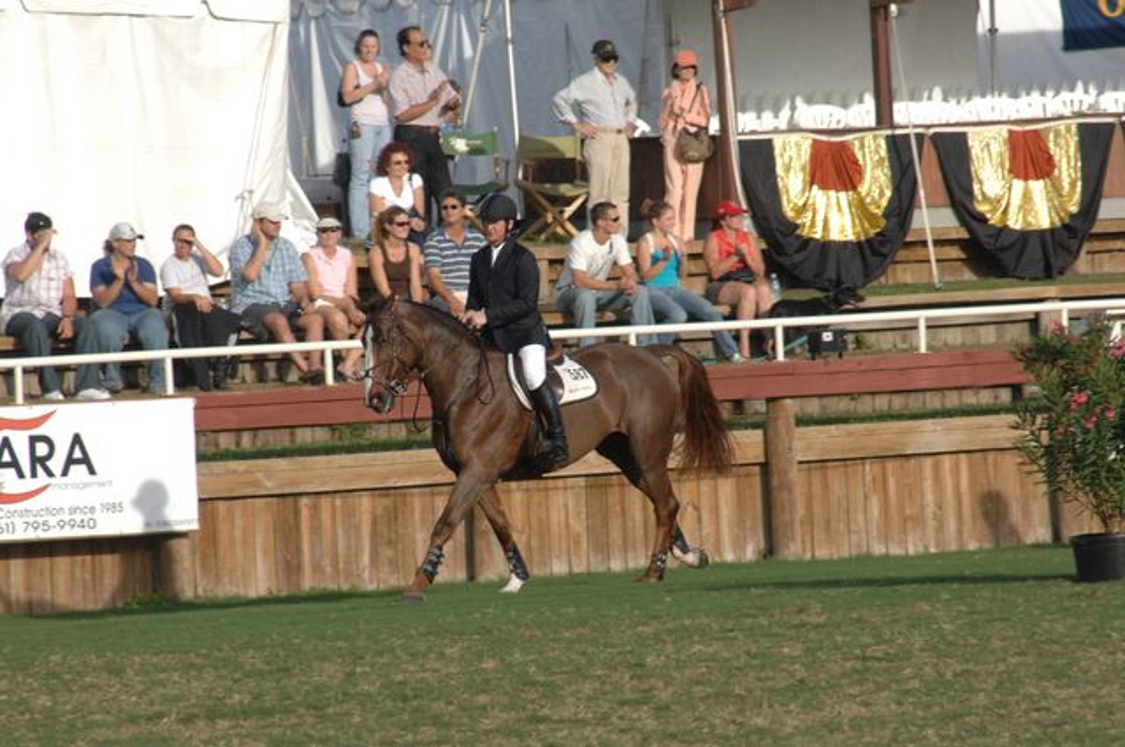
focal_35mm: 300
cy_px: 374
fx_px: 9363
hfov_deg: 6.9
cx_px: 562
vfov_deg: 4.6
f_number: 12
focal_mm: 200
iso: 400
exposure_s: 1/400
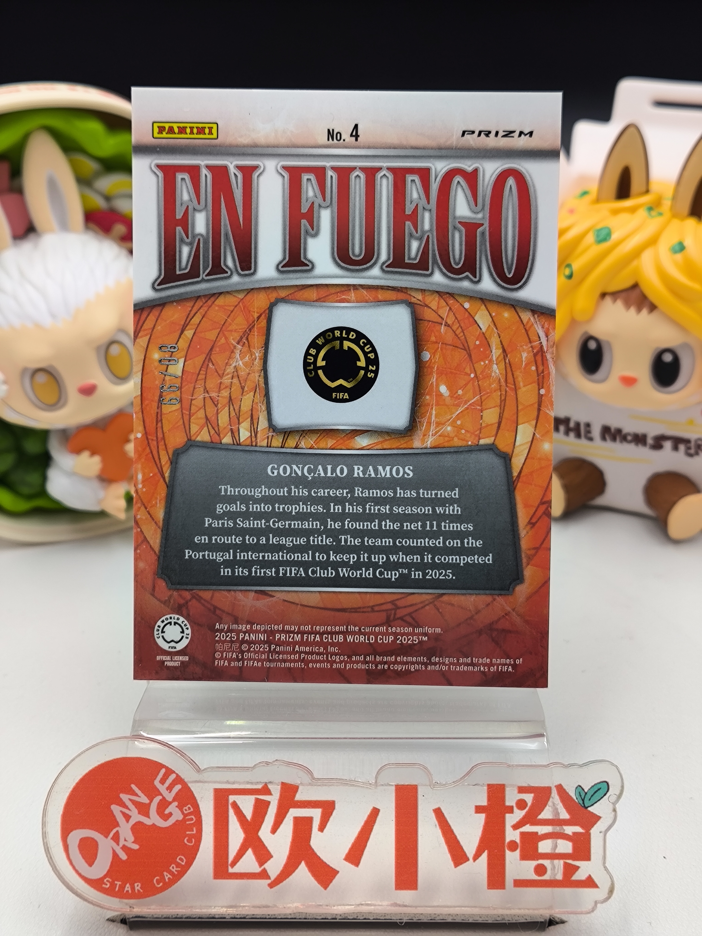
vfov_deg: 41.2
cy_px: 468
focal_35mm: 46
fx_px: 1244
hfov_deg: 31.5
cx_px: 351
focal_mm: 5.35
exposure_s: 1/110
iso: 125
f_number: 1.7
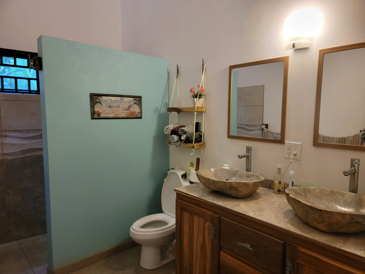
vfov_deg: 56.8
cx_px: 182
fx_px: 253
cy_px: 137
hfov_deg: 71.6
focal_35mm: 24
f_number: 1.8
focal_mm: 6.7
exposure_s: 1/40
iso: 500
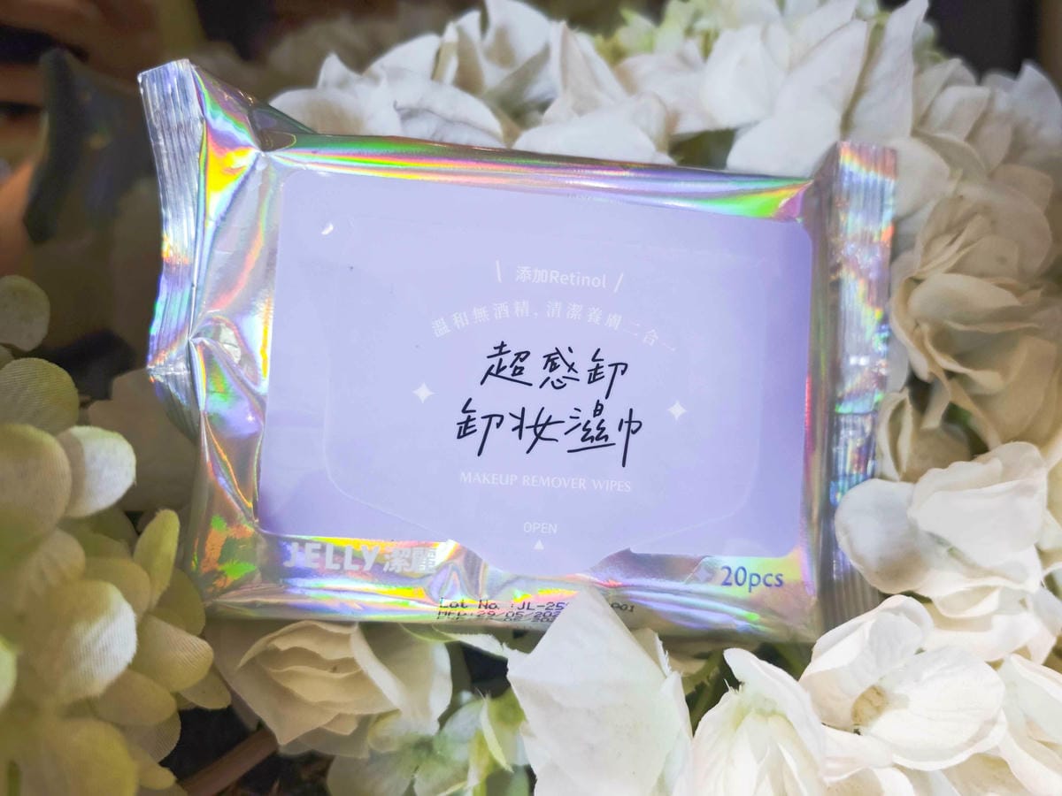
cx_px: 531
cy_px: 398
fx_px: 920
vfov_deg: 46.8
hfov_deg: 60.0
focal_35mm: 30
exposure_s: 1/200
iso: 2500
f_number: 2
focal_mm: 8.72
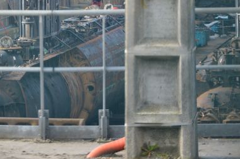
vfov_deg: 5.2
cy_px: 52
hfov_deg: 7.7
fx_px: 1771
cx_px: 60
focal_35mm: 266
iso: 900
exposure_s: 1/500
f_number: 5.6
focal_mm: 105
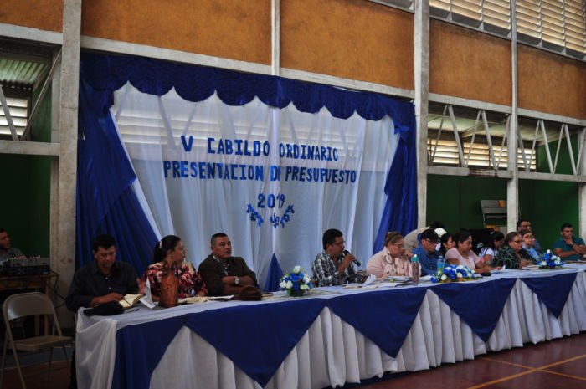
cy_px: 194
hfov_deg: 51.3
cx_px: 293
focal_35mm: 38
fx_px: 610
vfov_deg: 35.4
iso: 200
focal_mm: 25
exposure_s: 1/60
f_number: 4
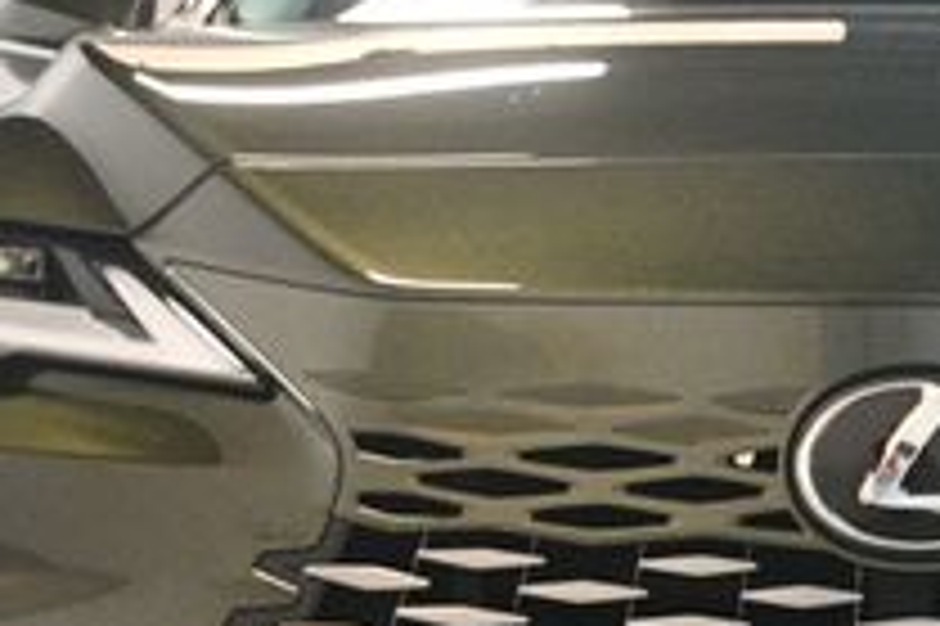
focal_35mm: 110
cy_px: 572
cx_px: 900
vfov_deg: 12.3
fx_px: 2870
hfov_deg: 18.2
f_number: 3.8
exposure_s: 1/100
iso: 3200
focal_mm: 24
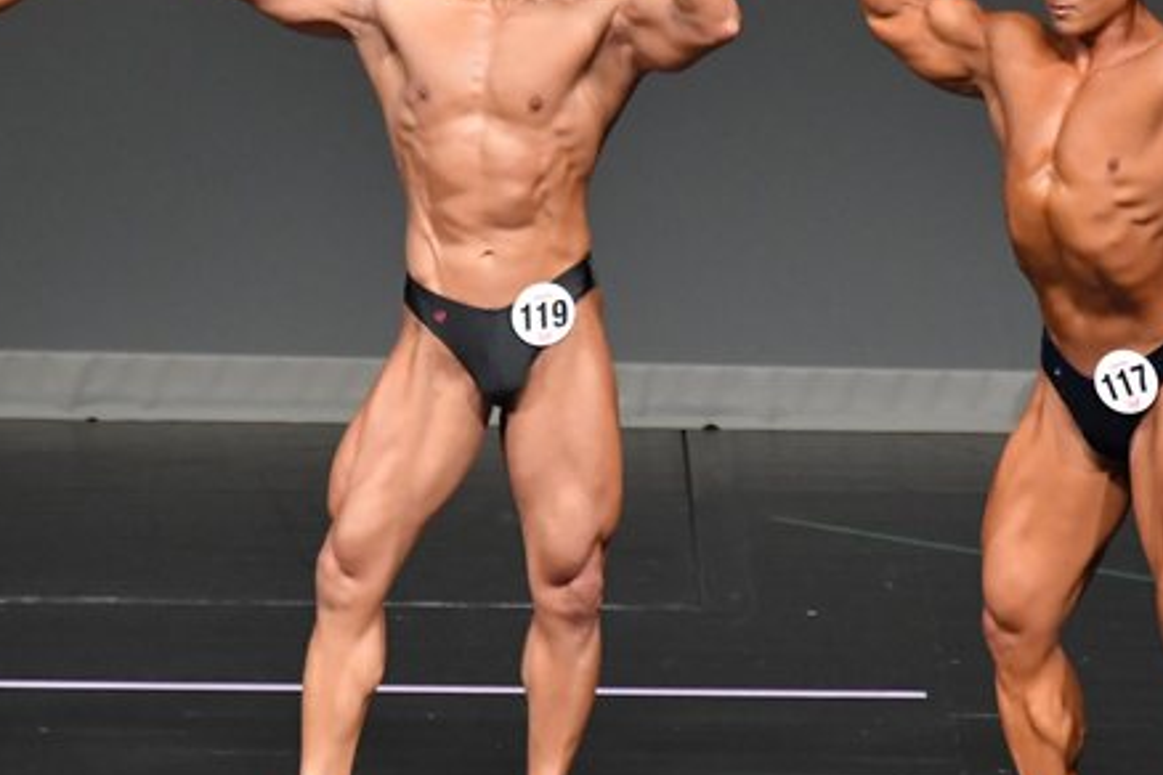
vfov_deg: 2.5
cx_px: 774
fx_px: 17993
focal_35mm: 557
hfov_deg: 3.7
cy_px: 393
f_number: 5.6
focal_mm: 210
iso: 5000
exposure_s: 1/400
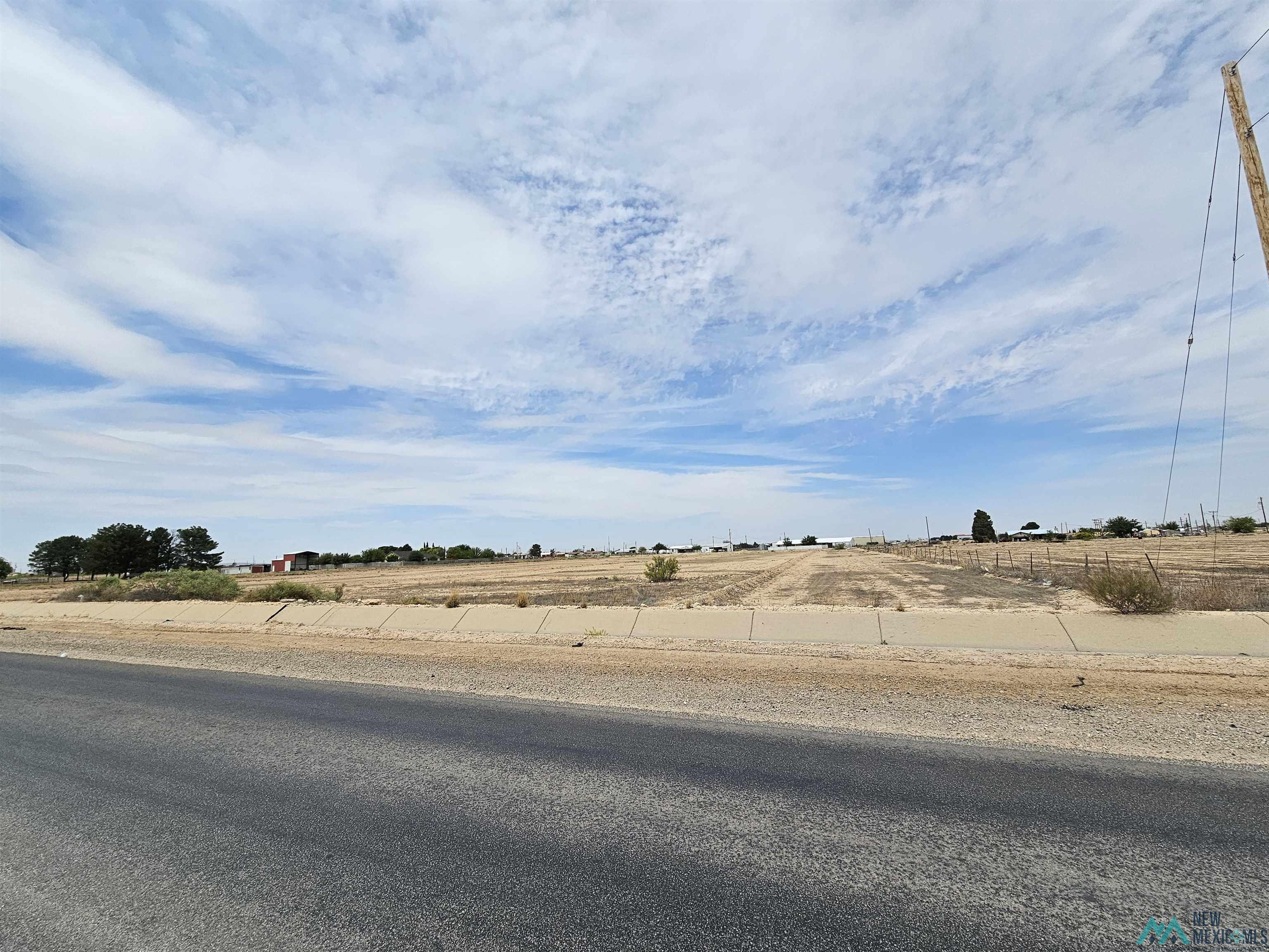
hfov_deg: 106.2
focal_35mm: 13
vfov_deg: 89.9
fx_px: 477
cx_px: 634
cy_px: 476
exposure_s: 1/5883
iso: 50
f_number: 2.2
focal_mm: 2.2
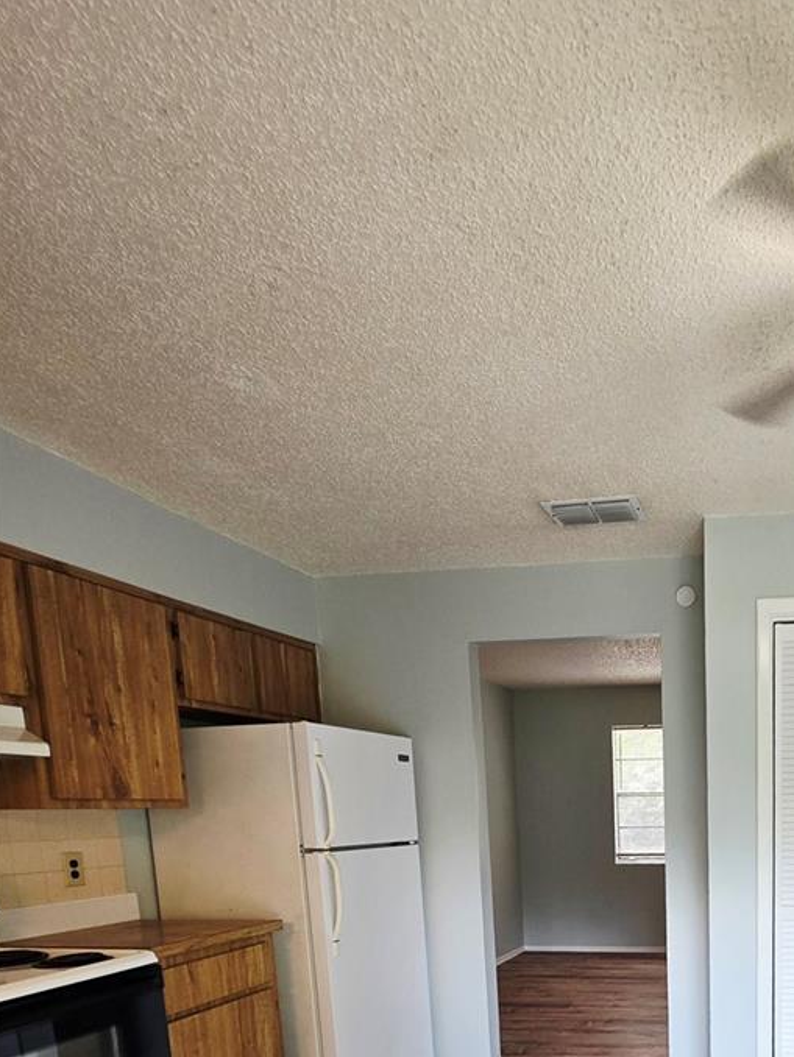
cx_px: 693
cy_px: 921
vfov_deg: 63.6
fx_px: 703
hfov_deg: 52.8
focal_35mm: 23
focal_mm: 2.2
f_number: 2.2
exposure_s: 1/60.2
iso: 125
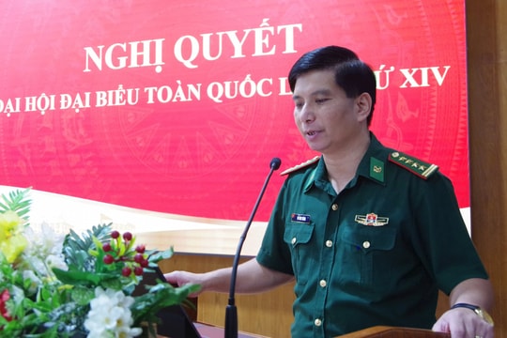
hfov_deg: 36.9
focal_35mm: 54
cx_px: 254
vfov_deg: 25.1
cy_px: 169
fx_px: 760
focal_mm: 36
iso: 3200
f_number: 4.5
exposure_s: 1/100
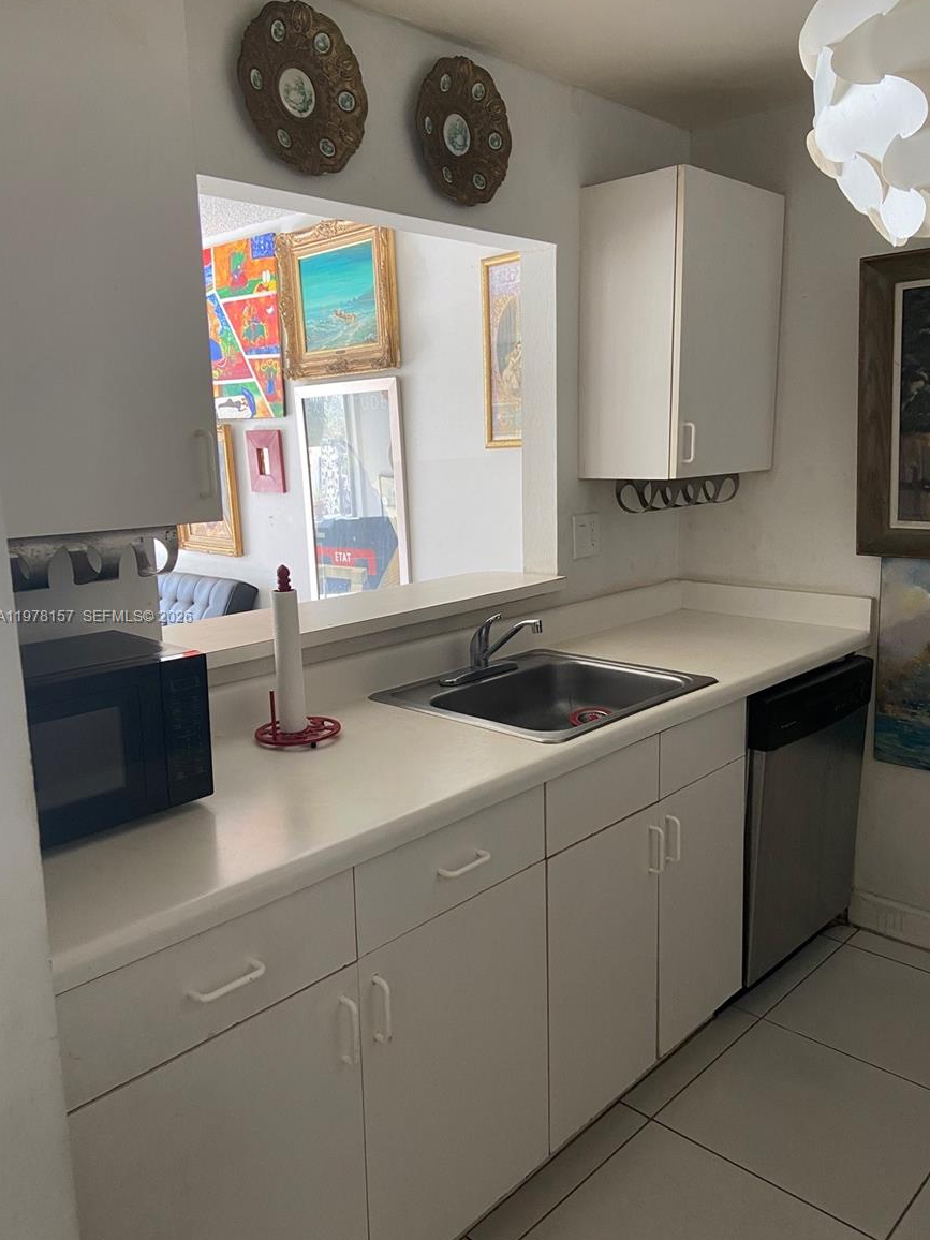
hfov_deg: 51.3
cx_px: 476
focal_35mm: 27
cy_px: 618
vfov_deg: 65.3
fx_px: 967
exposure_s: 1/60
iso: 125
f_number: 1.8
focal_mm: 4.25
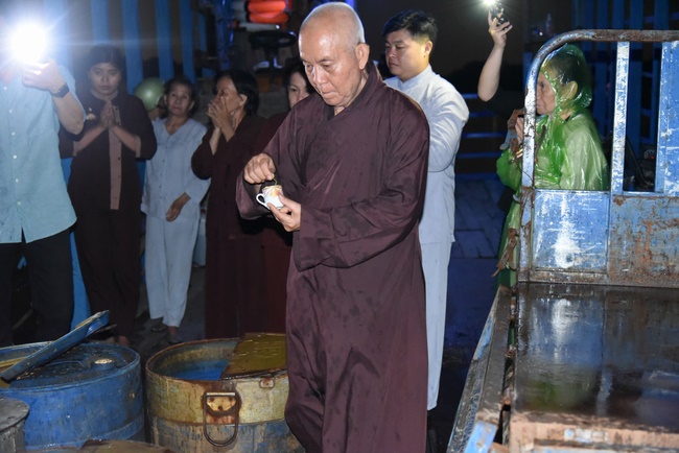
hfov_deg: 38.2
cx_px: 340
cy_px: 226
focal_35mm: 52
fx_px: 981
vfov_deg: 26.0
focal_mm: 52
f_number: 4
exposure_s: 1/60
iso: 12800
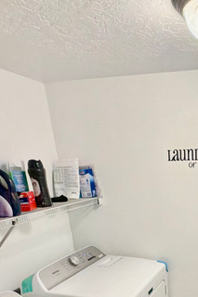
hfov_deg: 35.2
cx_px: 185
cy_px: 278
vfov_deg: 47.7
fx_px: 289
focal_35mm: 35
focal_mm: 2.22
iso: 250
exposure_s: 1/121
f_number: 2.2
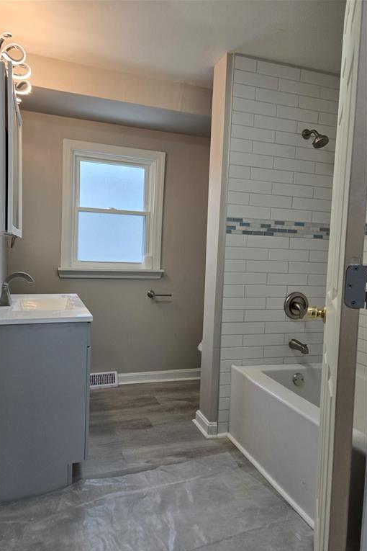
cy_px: 276
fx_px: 367
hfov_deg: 53.0
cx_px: 162
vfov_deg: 73.7
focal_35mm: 24
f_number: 1.8
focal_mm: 5.4
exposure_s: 1/120
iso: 50
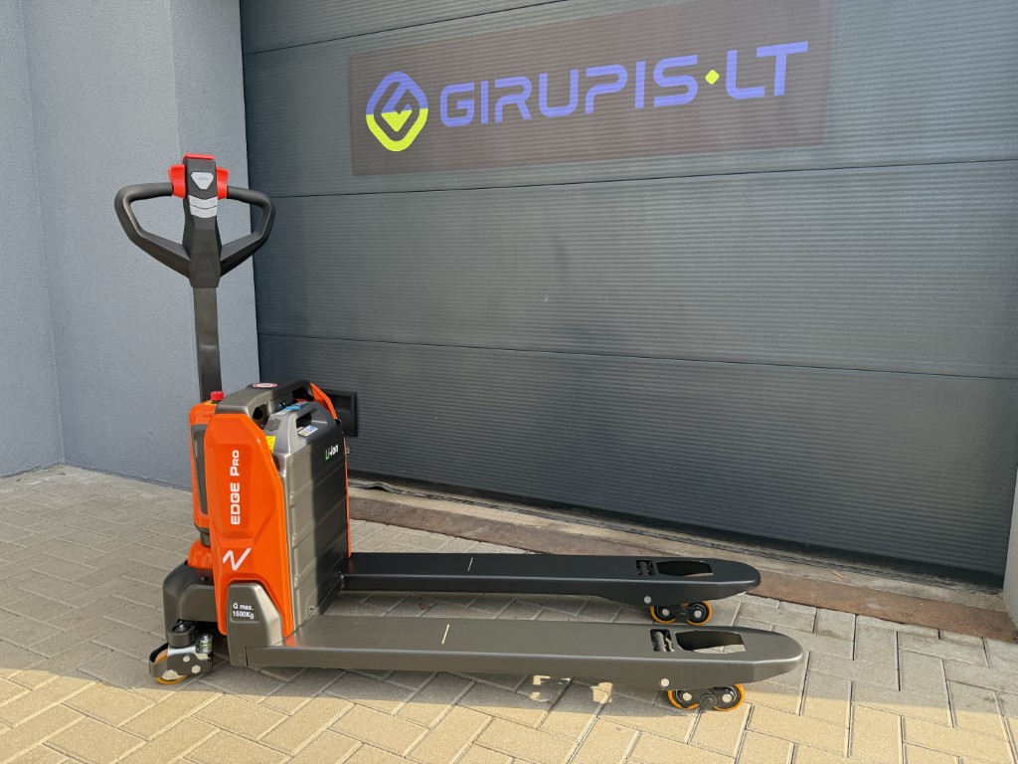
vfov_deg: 56.8
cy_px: 382
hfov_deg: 71.6
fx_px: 706
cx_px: 509
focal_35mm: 24
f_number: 1.78
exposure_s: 1/637
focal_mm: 6.76
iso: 100
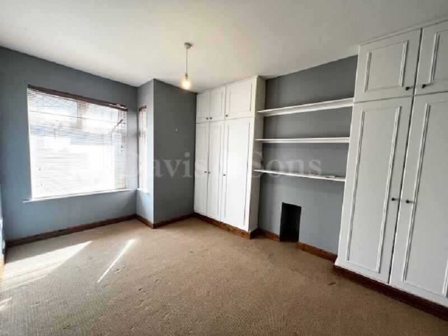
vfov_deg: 89.9
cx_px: 224
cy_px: 168
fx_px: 168
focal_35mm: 13
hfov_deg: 106.2
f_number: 1.8
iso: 125
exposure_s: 1/100
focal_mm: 1.57
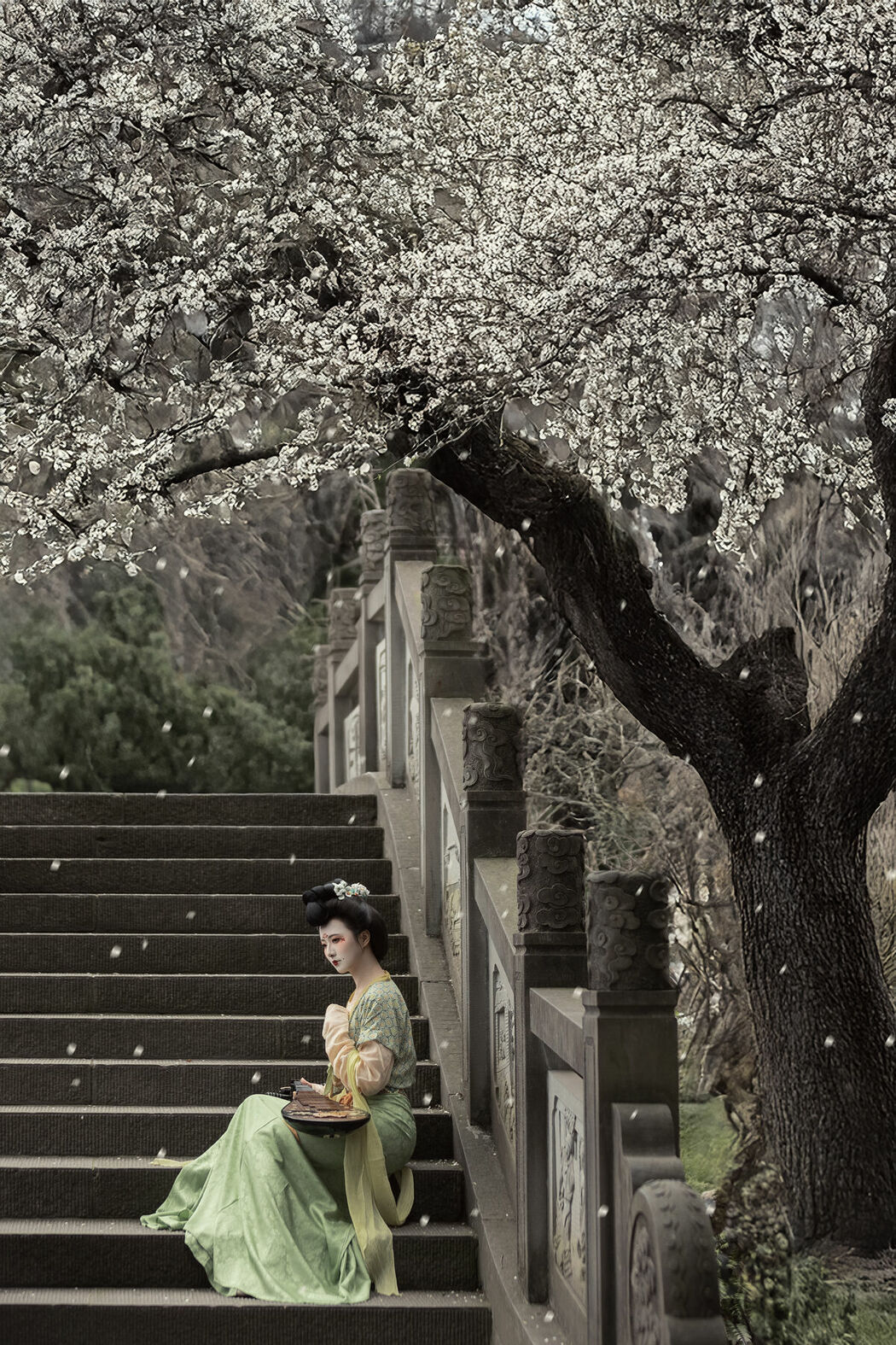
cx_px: 448
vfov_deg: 28.8
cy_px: 672
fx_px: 2613
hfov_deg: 19.5
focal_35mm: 70
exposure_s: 1/400
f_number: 2.8
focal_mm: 70
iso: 100
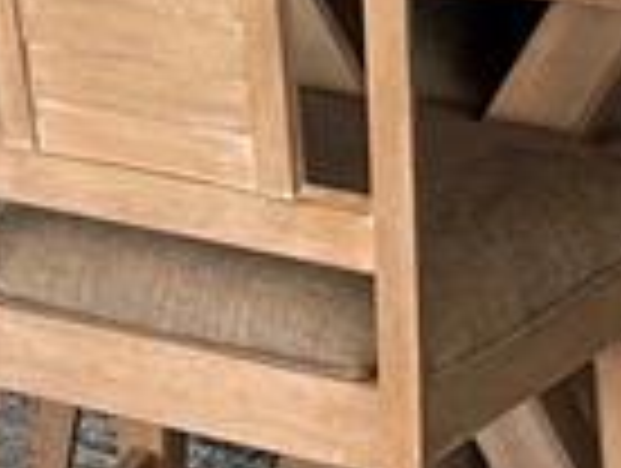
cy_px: -706
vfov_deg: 7.7
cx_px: -279
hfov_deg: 10.7
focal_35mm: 178
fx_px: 3199
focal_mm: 6.86
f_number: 1.78
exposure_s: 1/120
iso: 160
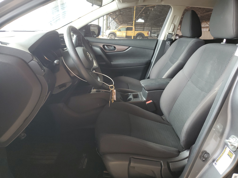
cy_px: 89
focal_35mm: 26
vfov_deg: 53.1
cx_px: 119
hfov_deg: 67.3
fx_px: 179
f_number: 1.5
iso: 70
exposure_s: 1/60.2
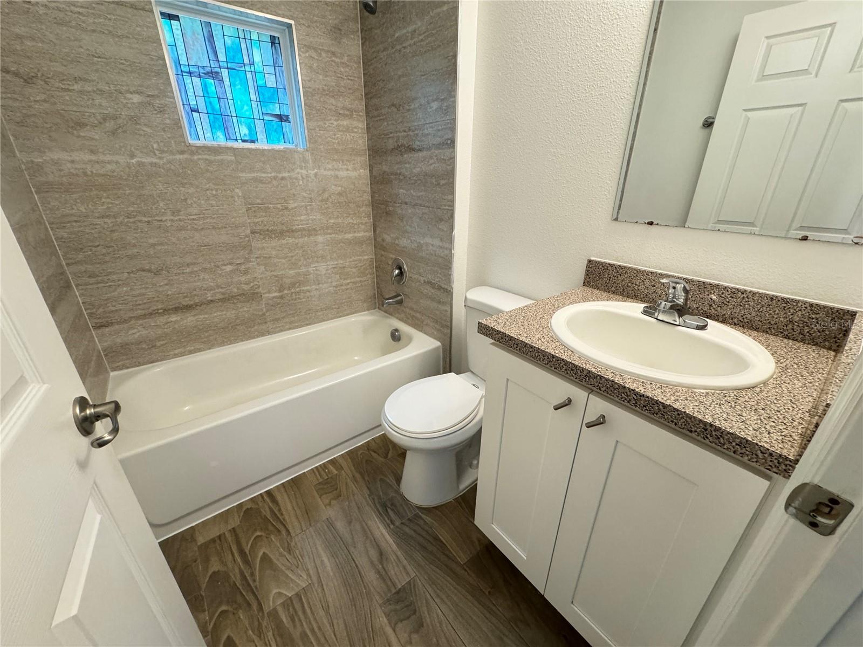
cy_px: 324
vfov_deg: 85.7
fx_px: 349
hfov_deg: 102.1
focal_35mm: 14
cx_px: 432
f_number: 2.2
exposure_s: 1/60
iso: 320
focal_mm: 2.22
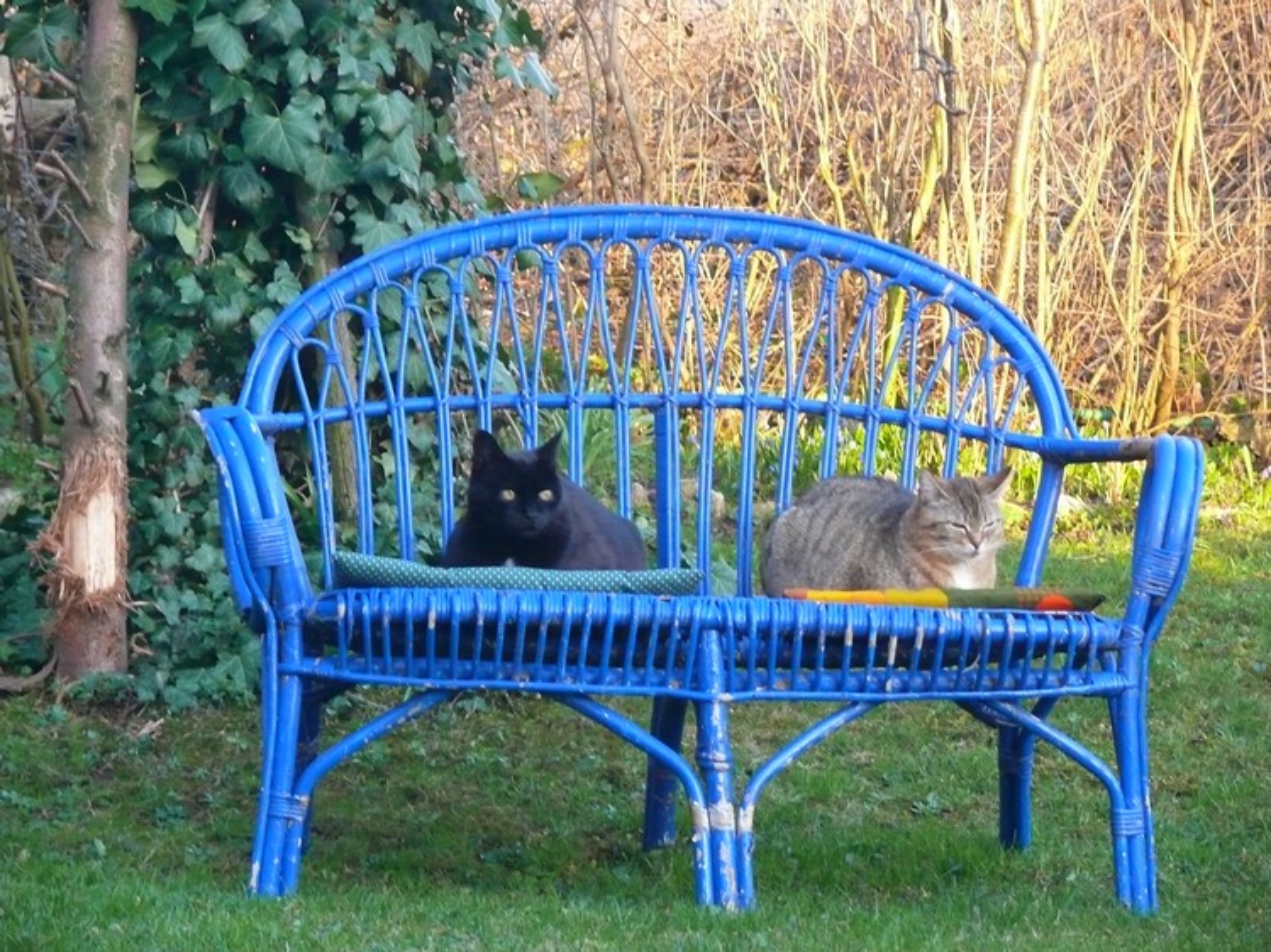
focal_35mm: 148
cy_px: 476
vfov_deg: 10.0
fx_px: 5432
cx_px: 636
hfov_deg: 13.3
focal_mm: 31.3
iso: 400
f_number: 3.6
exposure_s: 1/50
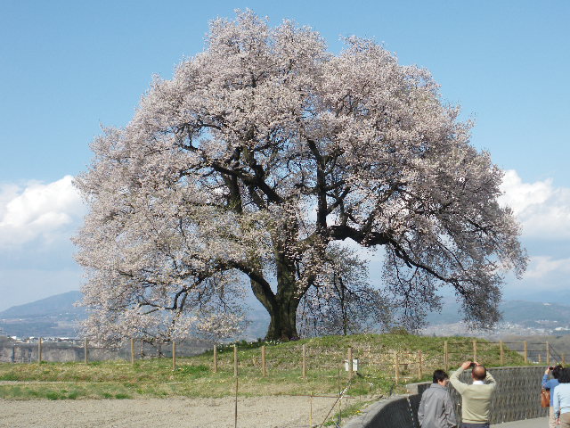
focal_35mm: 51
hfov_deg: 37.5
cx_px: 285
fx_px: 840
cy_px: 214
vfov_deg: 28.6
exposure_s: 1/320
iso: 64
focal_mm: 9
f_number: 4.4
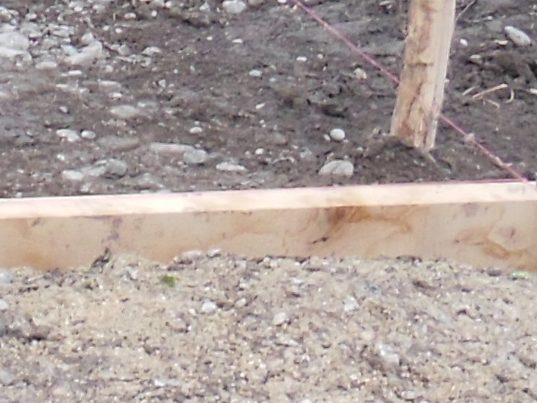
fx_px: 2840
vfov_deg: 7.9
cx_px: -468
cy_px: -229
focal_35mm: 183
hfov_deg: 10.1
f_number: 3.7
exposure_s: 1/40
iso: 125
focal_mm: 5.2
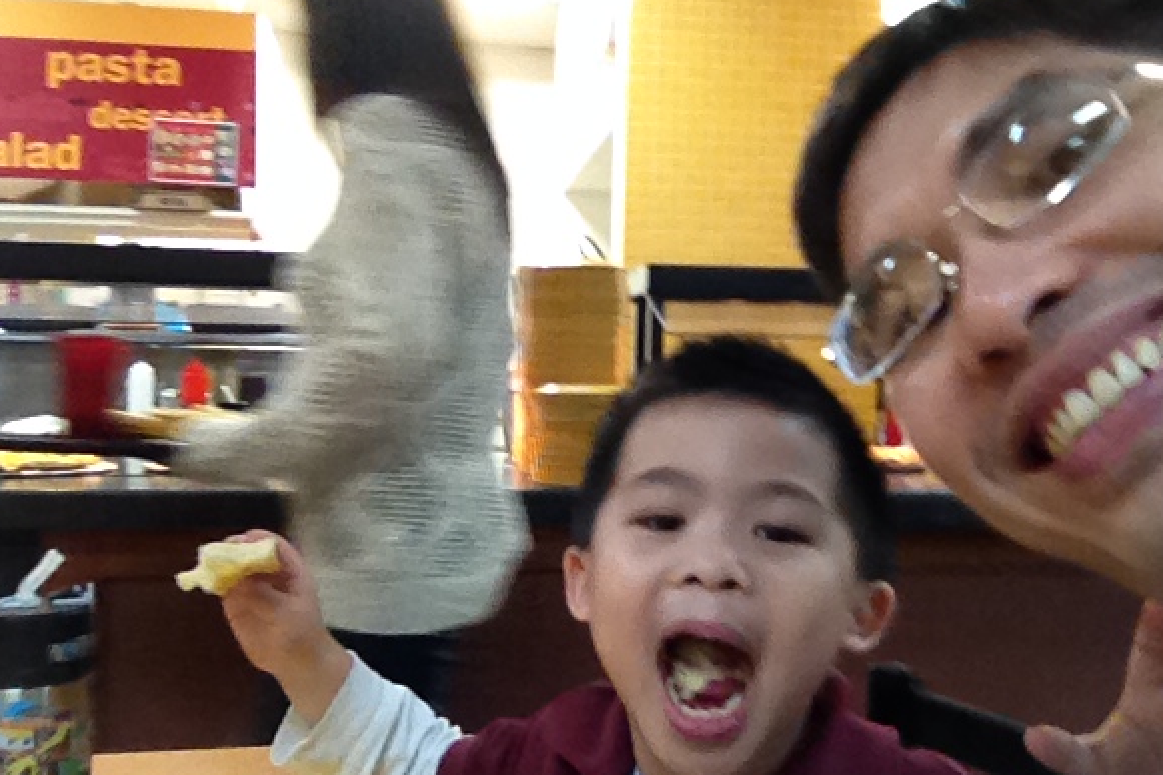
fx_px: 1292
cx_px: 593
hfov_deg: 48.5
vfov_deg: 33.4
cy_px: 389
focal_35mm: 40
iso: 320
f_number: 2.4
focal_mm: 1.85
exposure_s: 1/30
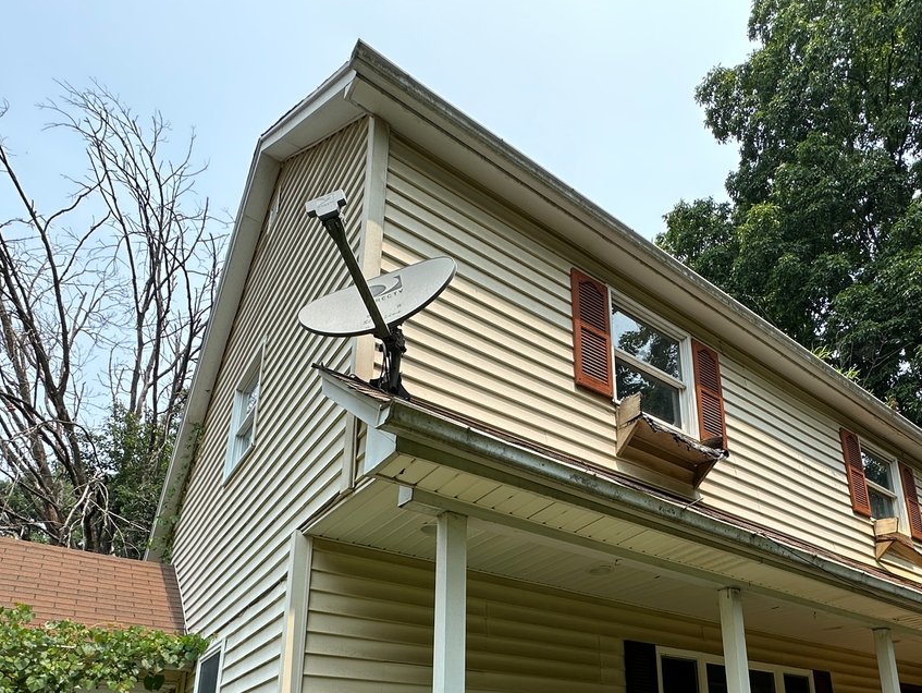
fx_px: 666
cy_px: 598
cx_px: 561
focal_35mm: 25
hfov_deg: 68.6
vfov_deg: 50.0
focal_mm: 2.22
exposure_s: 1/739
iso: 40
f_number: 2.2
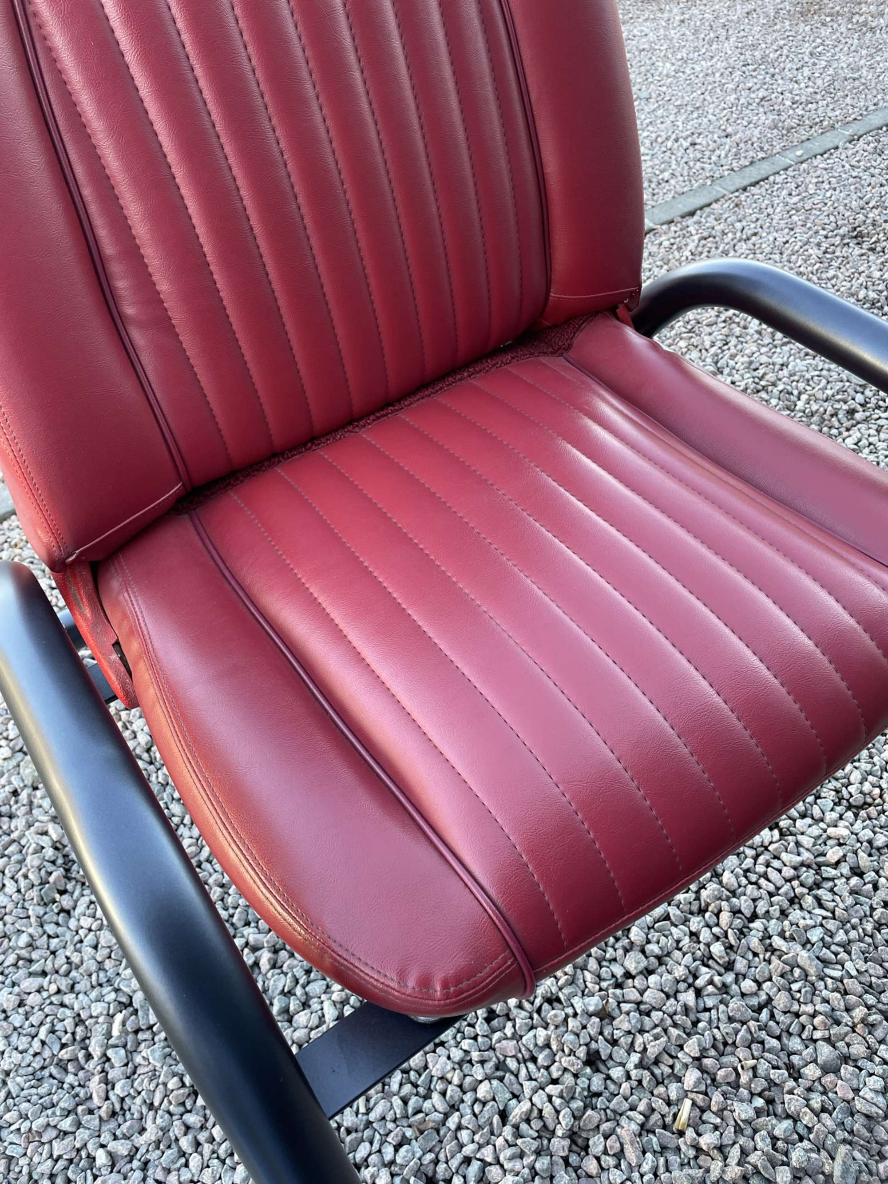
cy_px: 592
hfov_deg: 53.1
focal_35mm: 26
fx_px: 889
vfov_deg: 67.3
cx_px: 444
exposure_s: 1/121
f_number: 1.6
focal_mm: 4.2
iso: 80
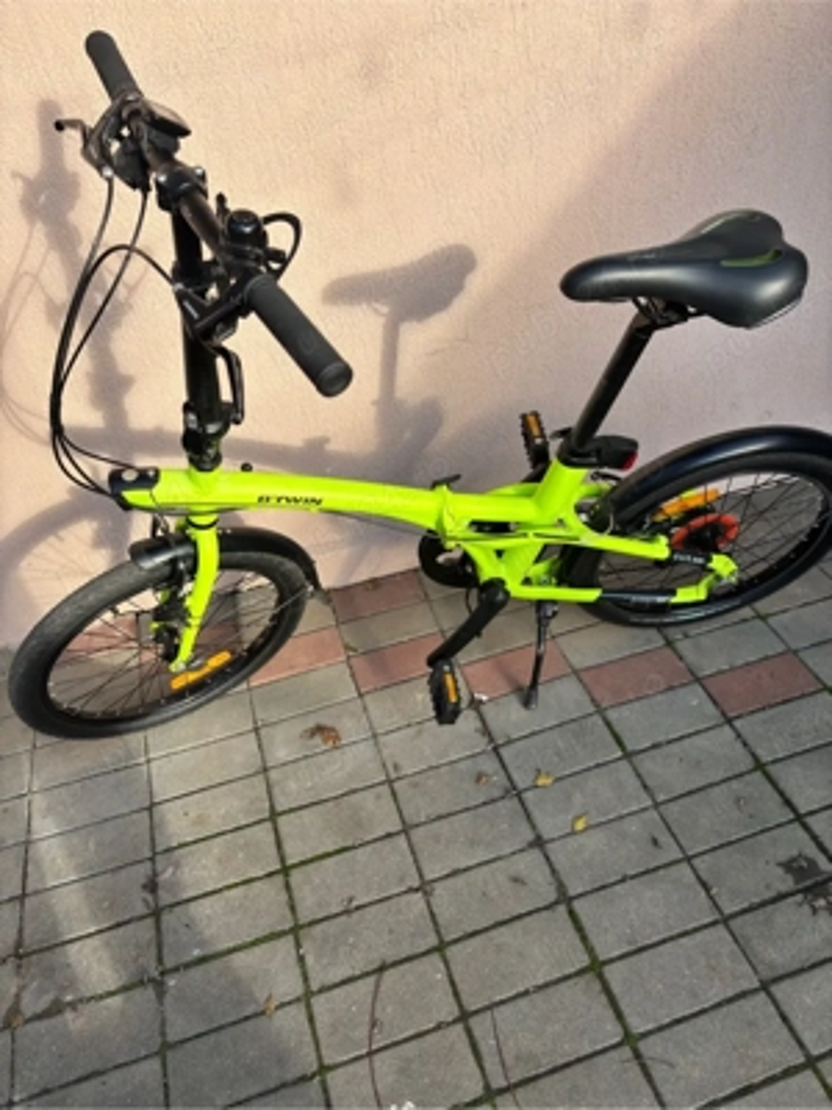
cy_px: 555
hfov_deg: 53.1
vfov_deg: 67.3
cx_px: 416
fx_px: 833
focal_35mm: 26
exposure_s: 1/1152
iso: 50
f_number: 1.6
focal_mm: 5.96
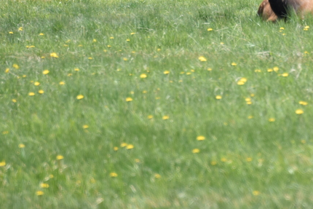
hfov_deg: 2.3
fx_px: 7775
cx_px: 260
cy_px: -53
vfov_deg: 1.5
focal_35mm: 894
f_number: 5.6
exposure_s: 1/640
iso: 250
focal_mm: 300
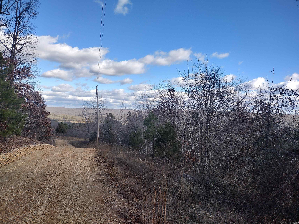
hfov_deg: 65.3
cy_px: 112
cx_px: 150
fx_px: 233
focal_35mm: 27
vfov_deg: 51.4
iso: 100
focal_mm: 4.71
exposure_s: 1/1748
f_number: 1.7
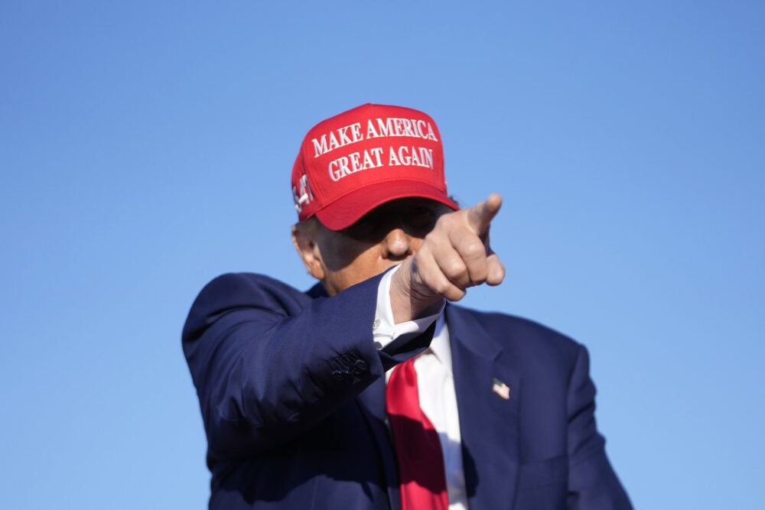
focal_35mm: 148
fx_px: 3145
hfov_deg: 13.9
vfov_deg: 9.3
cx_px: 382
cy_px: 255
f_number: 2.8
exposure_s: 1/4000
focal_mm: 148
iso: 200
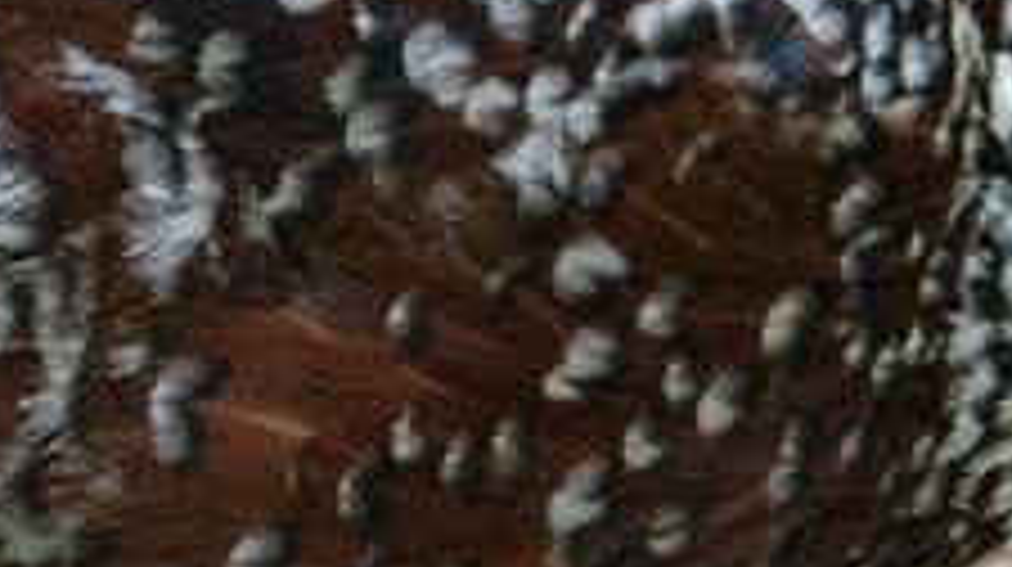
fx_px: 19684
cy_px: -110
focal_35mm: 734
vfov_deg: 1.6
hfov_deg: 2.9
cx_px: 317
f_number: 5.6
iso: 200
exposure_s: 1/125
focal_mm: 105
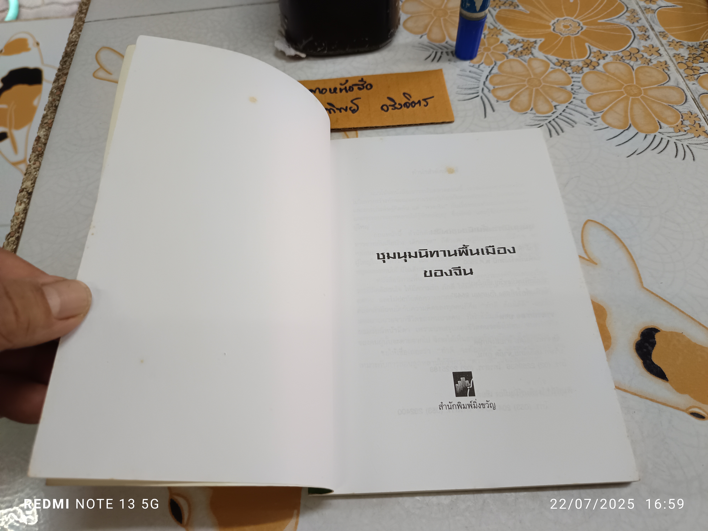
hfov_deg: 71.6
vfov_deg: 56.8
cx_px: 354
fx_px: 491
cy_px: 266
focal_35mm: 24
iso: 703
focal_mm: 5.31
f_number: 1.7
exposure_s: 1/50
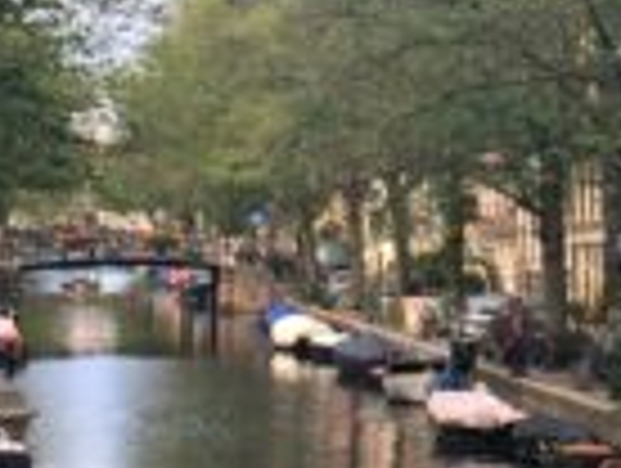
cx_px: 558
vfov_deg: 9.2
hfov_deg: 12.2
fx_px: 2893
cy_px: 9
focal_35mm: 161
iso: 32
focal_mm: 4.15
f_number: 2.2
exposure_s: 1/622
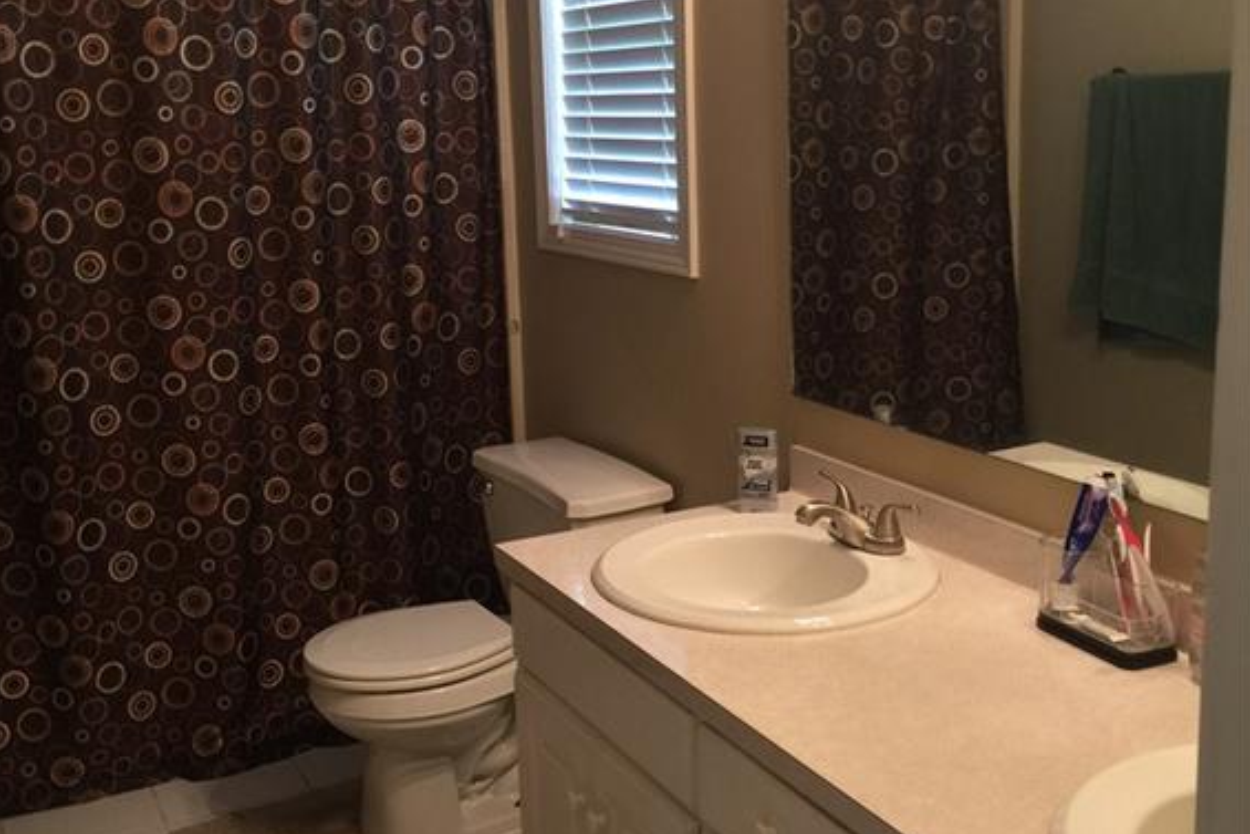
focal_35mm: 41
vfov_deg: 32.6
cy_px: 420
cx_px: 617
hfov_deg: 47.4
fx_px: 1424
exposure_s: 1/15
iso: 32
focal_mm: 4.15
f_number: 2.2
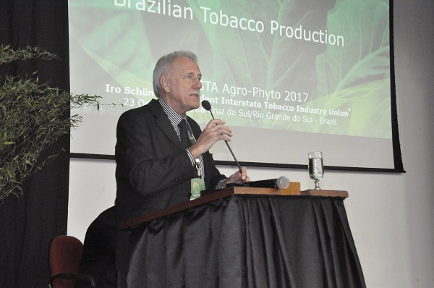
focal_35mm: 75
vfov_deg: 18.1
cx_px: 217
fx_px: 903
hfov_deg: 27.0
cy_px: 144
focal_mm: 50
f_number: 7.1
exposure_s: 1/80
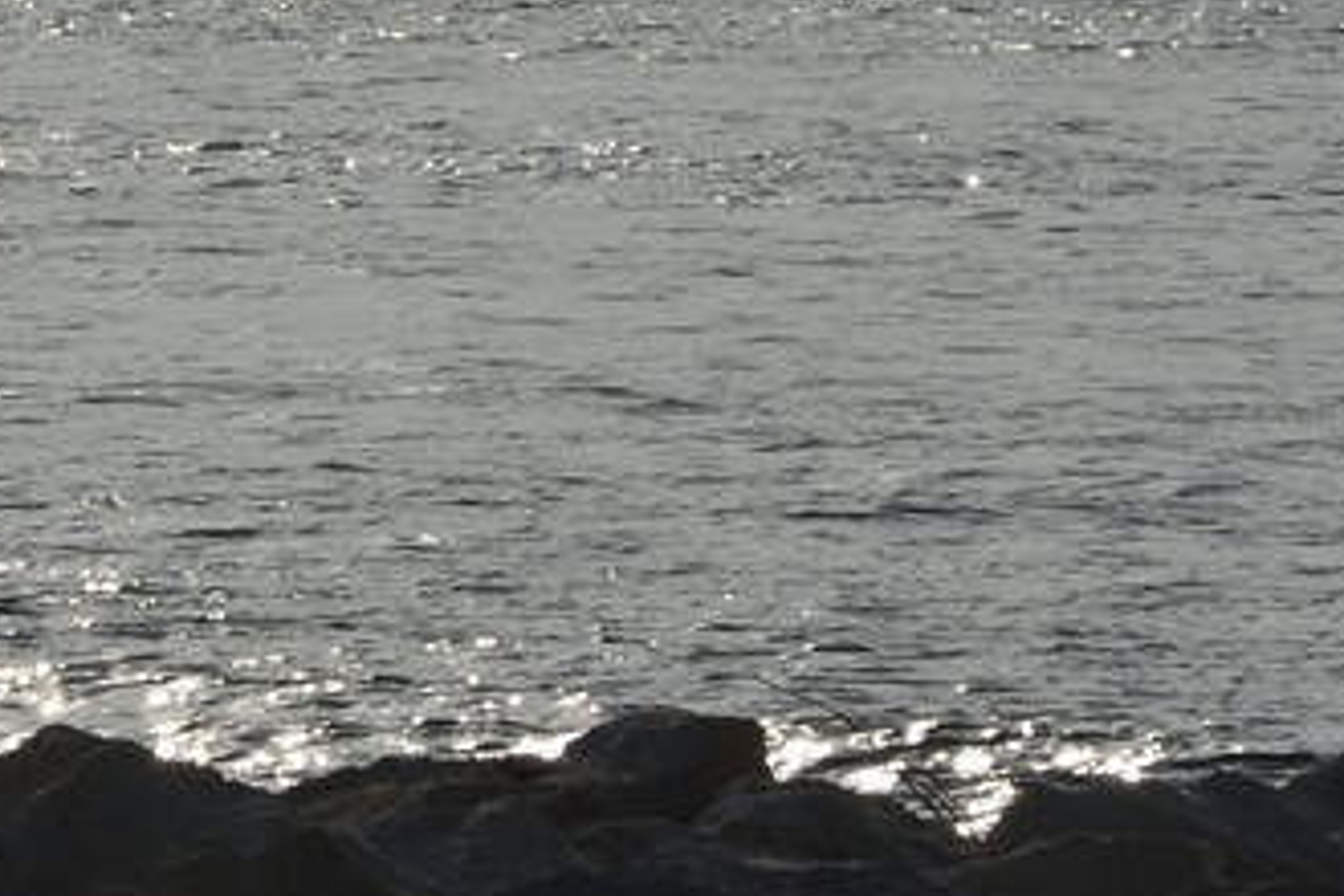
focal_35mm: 969
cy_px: -521
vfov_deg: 1.4
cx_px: -1625
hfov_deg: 2.1
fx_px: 36173
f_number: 16
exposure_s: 1/640
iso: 200
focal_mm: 200
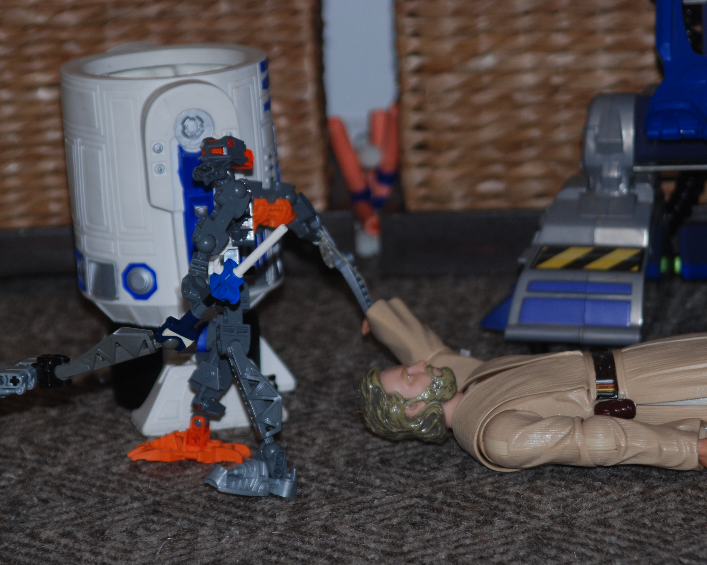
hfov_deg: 10.2
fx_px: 3955
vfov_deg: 8.2
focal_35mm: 189
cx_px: 369
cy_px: 283
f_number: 5.6
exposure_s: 1/60
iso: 200
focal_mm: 112
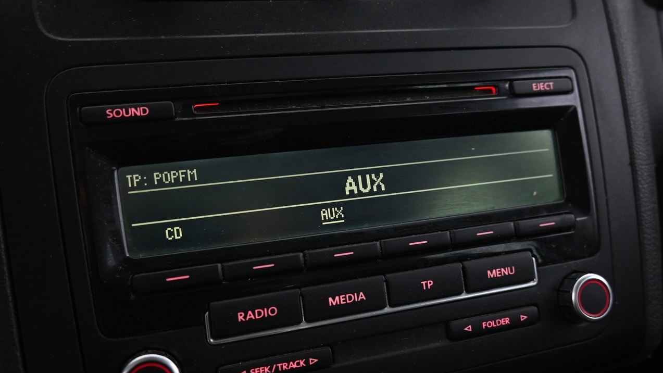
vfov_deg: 36.7
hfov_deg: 60.9
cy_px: 198
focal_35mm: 32
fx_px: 563
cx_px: 359
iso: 1100
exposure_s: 1/25
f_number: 3.5
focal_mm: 16
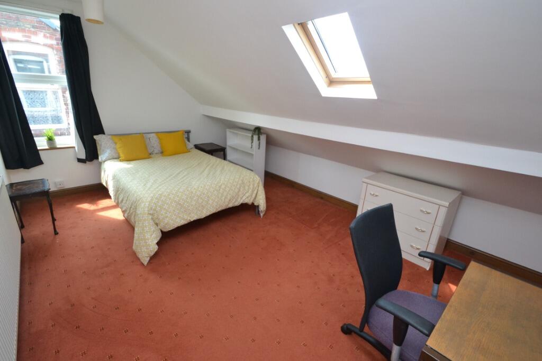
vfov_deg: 77.3
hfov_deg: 100.4
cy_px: 180
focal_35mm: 15
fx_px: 226
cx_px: 271
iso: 1600
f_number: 8
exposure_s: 1/125
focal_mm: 10
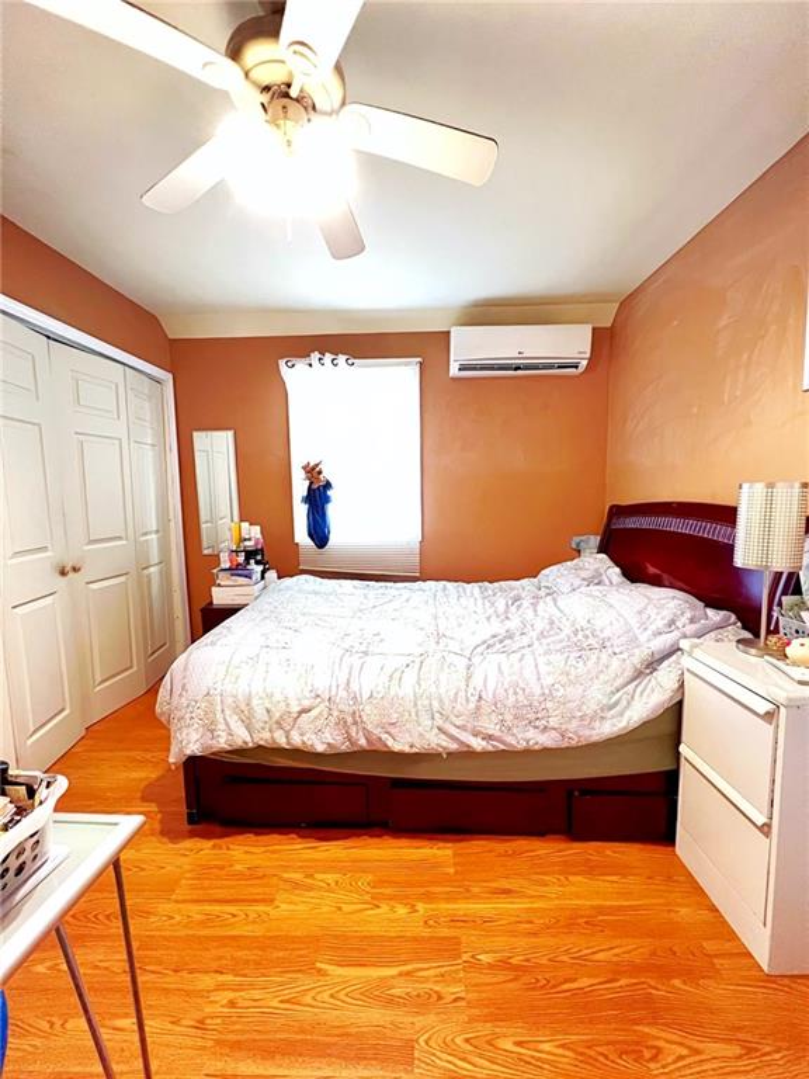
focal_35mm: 13
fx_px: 405
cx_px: 404
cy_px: 540
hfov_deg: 89.9
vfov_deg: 106.2
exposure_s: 1/17
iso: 2000
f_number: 1.8
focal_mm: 1.57
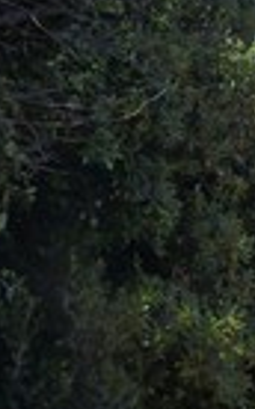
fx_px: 2418
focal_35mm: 217
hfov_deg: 5.9
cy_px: 302
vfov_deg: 9.7
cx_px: 433
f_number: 13
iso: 200
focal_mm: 70
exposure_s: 1/250
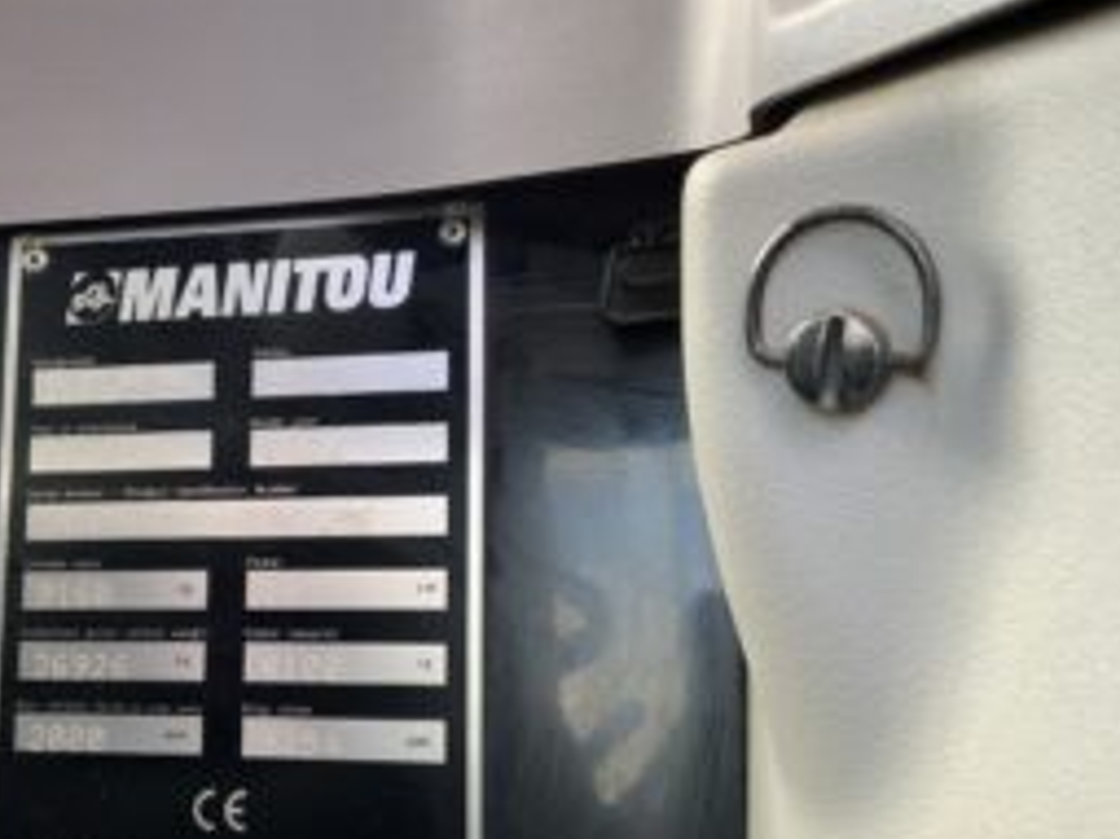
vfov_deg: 35.0
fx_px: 1326
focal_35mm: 41
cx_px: 400
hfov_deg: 45.3
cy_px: 479
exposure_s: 1/122
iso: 50
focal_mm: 3
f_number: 1.8
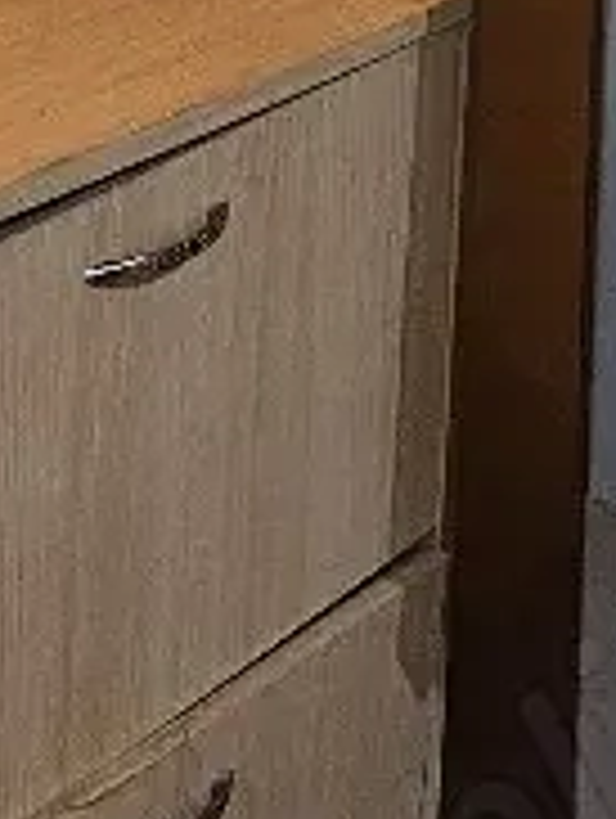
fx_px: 3977
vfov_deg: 11.4
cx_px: 949
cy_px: -263
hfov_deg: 8.6
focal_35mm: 168
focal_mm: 5.4
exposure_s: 1/101
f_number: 1.8
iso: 640
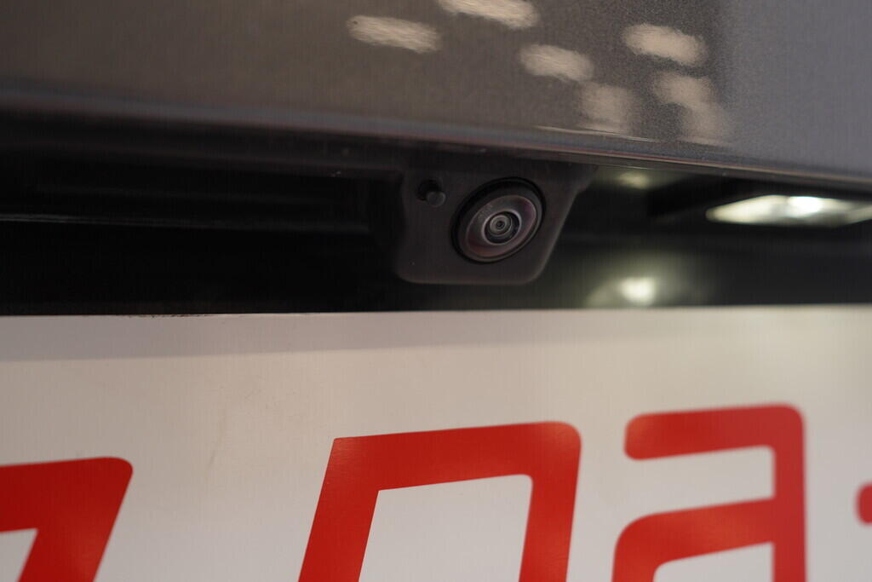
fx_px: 872
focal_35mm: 36
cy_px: 291
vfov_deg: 36.9
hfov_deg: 53.1
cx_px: 436
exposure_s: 1/60
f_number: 3.5
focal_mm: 24
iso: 125
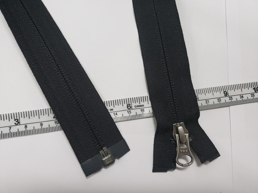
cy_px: 96
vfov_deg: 53.1
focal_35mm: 26
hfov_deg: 67.3
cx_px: 129
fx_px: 194
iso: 200
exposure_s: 1/60
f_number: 1.5
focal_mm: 4.3
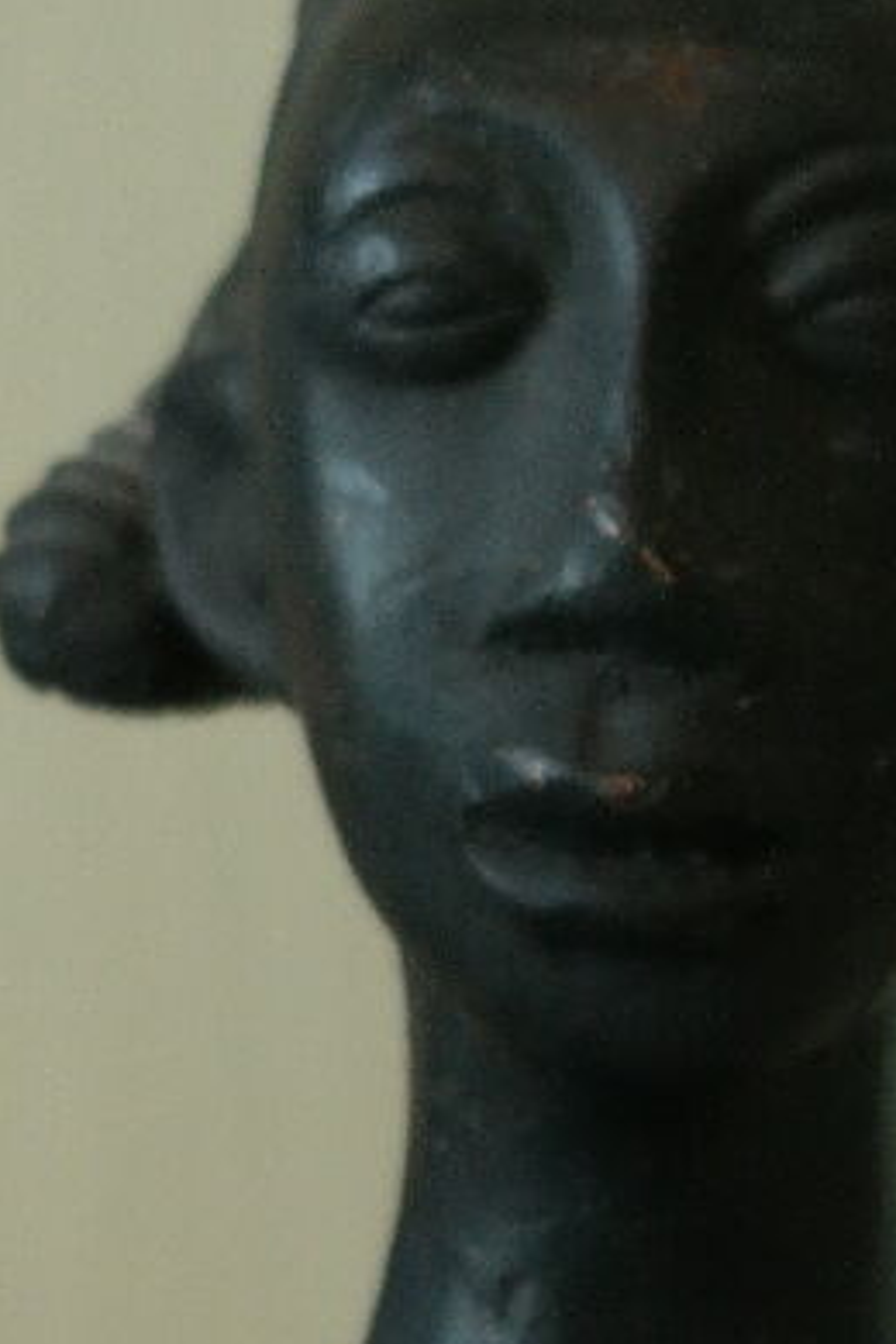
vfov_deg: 6.0
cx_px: -1003
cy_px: 875
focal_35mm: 341
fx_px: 12730
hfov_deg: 4.0
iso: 800
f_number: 5.6
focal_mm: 50
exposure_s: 1/40
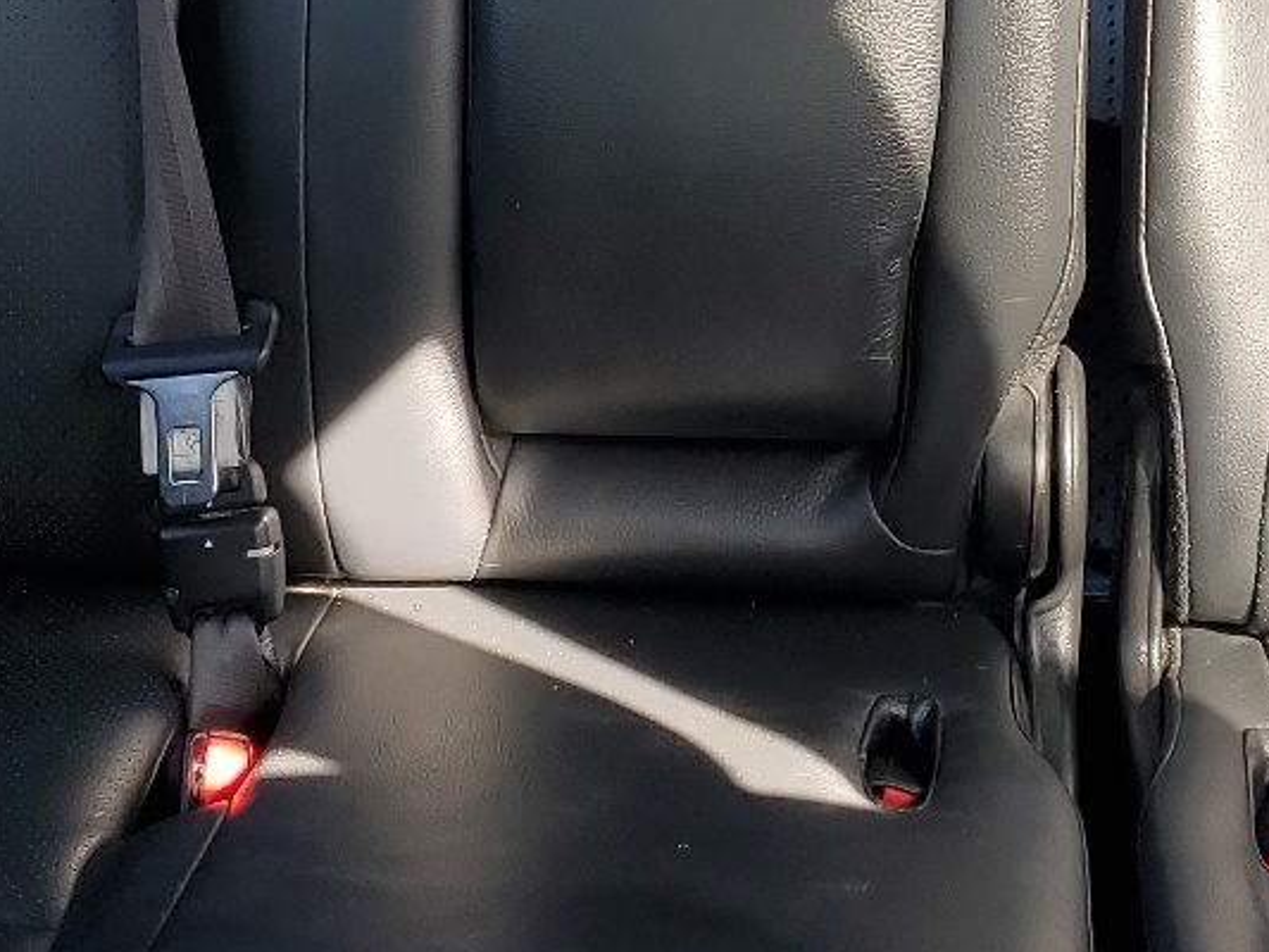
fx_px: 2860
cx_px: 712
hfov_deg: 25.0
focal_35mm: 78
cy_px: -33
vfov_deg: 18.3
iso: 54
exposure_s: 1/120
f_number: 1.5
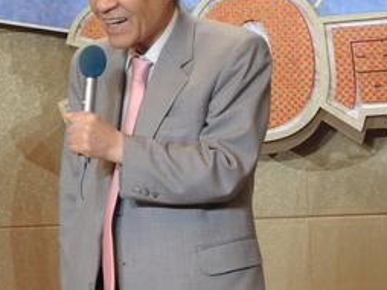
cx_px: 18
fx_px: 2312
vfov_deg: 7.2
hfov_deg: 9.5
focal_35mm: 207
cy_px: 175
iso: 400
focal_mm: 22.1
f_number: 3.5
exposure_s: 1/40
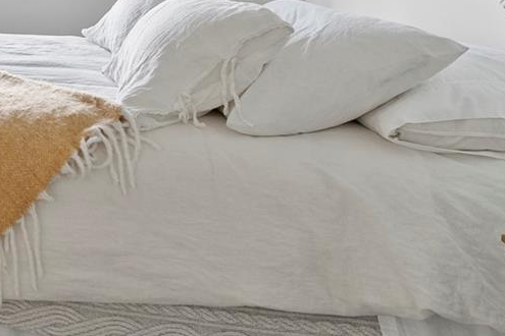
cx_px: -222
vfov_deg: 22.7
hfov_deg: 27.2
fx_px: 771
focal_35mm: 55
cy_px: -63
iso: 400
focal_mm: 17
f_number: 7.1
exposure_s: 1/5
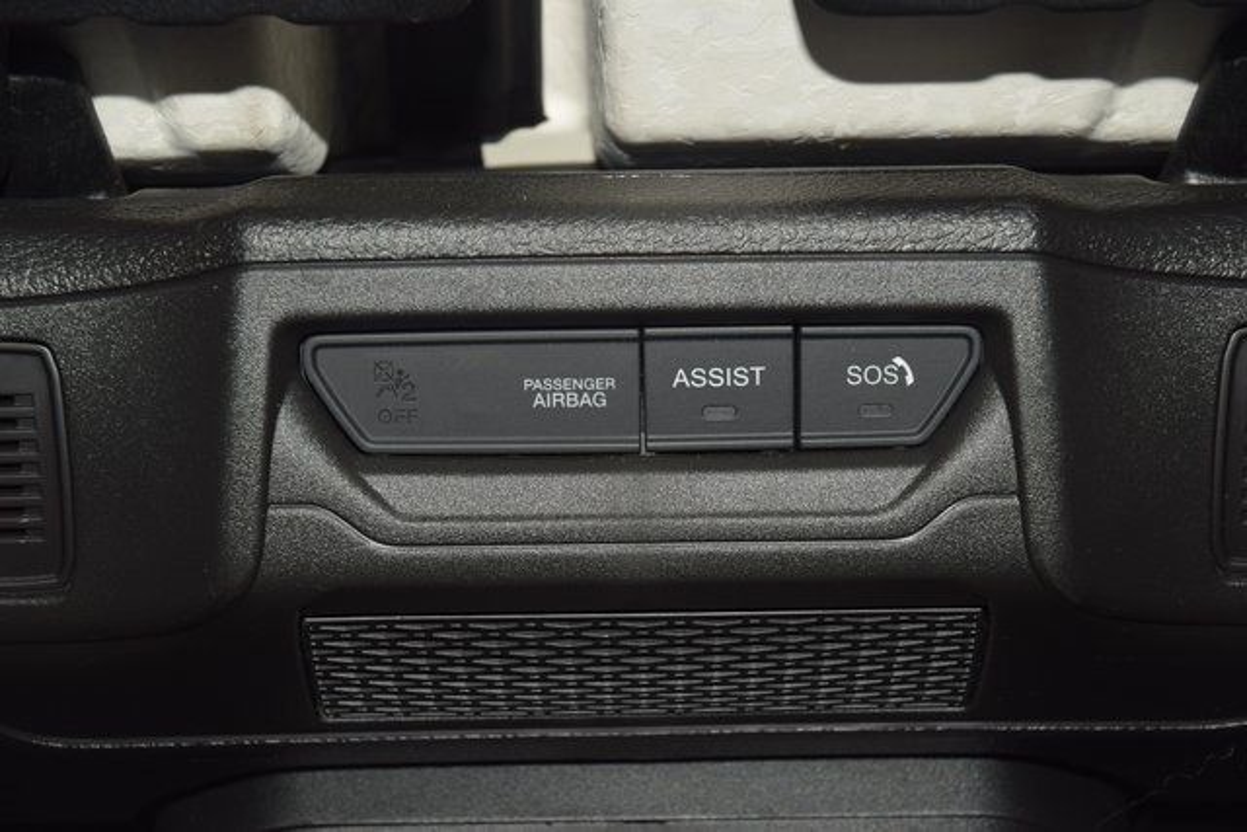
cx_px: 624
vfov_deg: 17.5
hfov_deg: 26.0
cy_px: 416
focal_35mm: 78
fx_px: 2702
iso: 100
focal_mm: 52
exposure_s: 1/60
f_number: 8
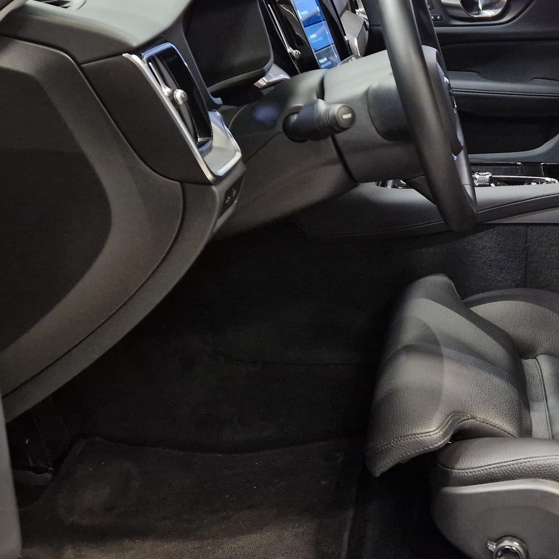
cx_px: 532
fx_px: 895
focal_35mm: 49
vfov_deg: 34.4
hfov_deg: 32.4
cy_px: 198
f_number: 1.8
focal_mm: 5.4
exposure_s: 1/100
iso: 500
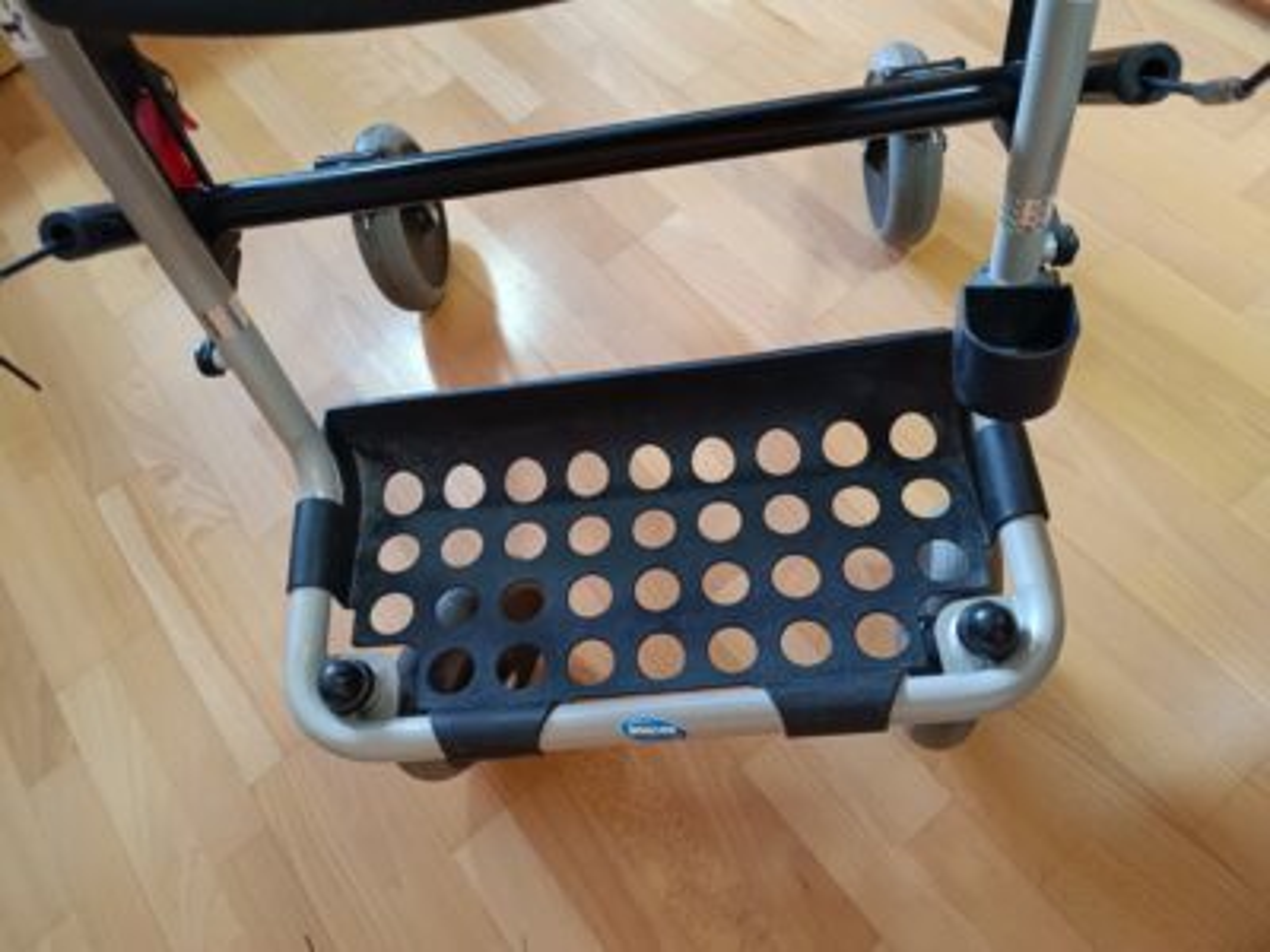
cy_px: 476
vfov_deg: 56.8
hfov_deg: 71.6
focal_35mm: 24
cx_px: 635
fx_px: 881
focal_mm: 5.59
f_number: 1.88
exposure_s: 1/25
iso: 1334
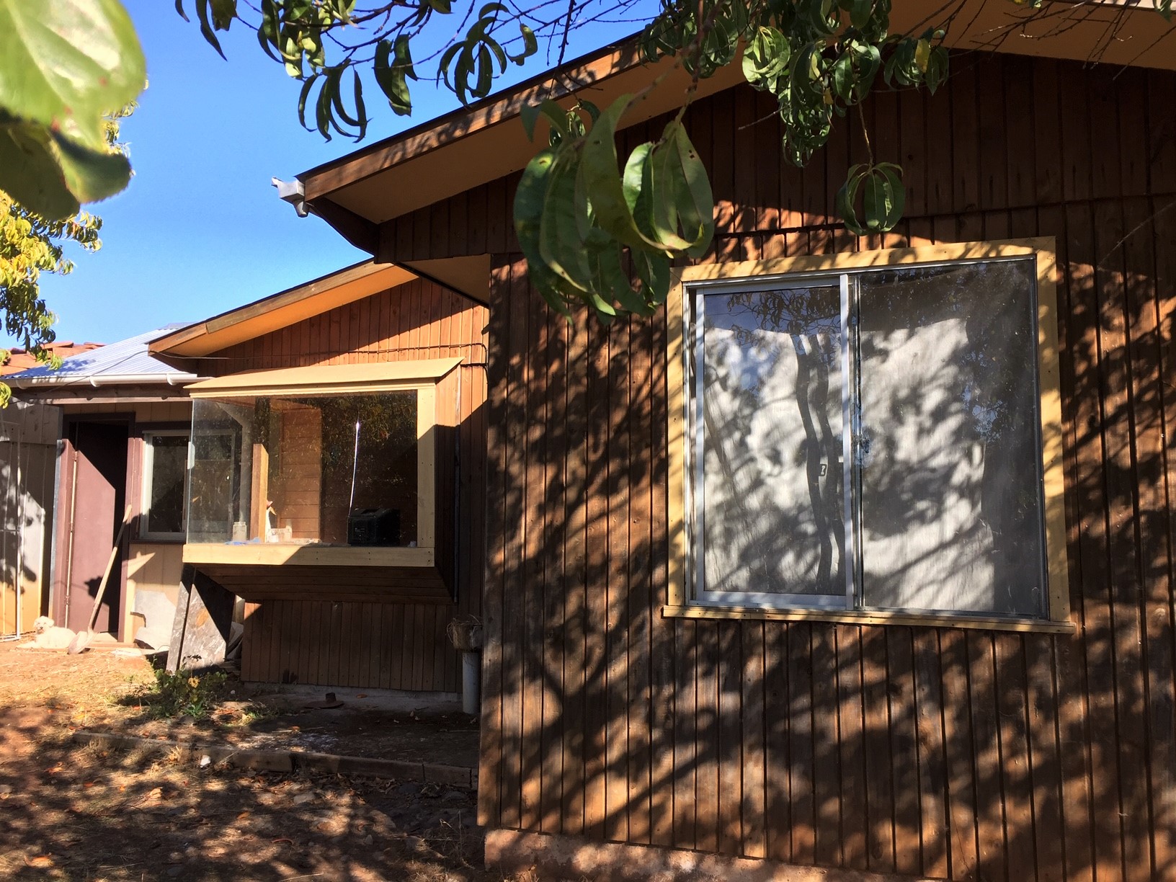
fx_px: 985
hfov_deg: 61.7
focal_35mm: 29
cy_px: 441
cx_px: 588
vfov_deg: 48.2
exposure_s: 1/746
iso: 32
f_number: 2.2
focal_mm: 4.15
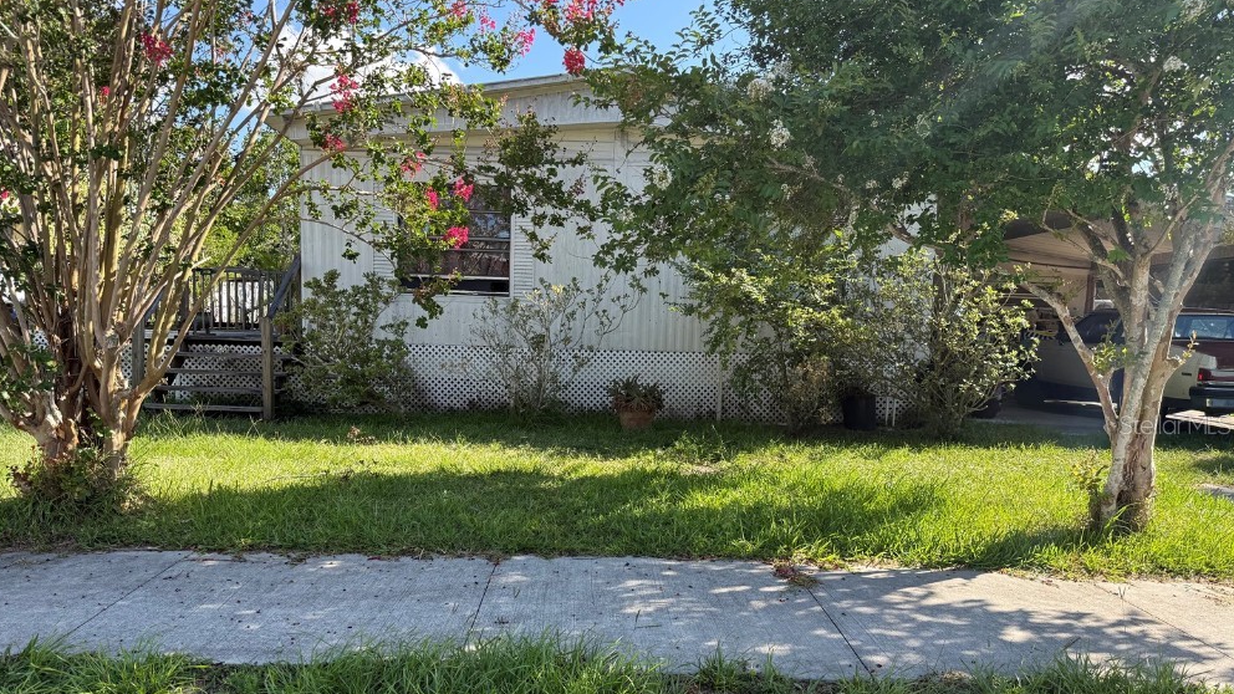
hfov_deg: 69.8
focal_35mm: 27
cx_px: 600
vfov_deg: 42.6
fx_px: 883
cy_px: 424
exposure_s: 1/1230
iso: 100
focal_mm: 6.76
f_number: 1.78
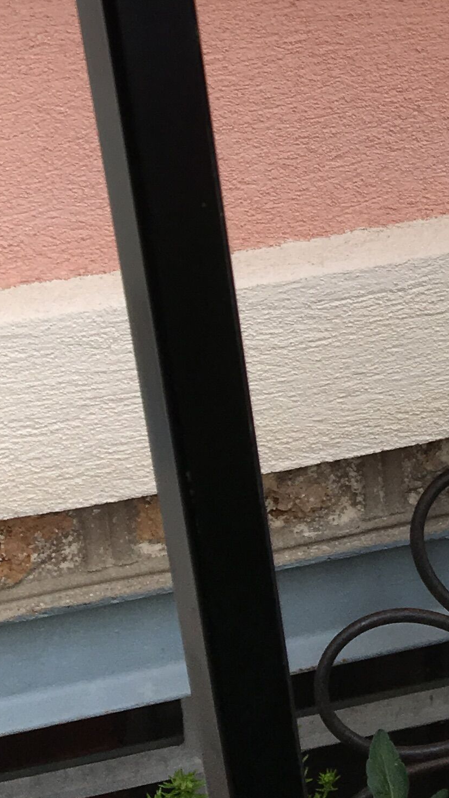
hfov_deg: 12.9
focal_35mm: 87
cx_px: 740
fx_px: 1841
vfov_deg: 22.5
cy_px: -159
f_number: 2.2
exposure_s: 1/304
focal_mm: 4.15
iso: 25
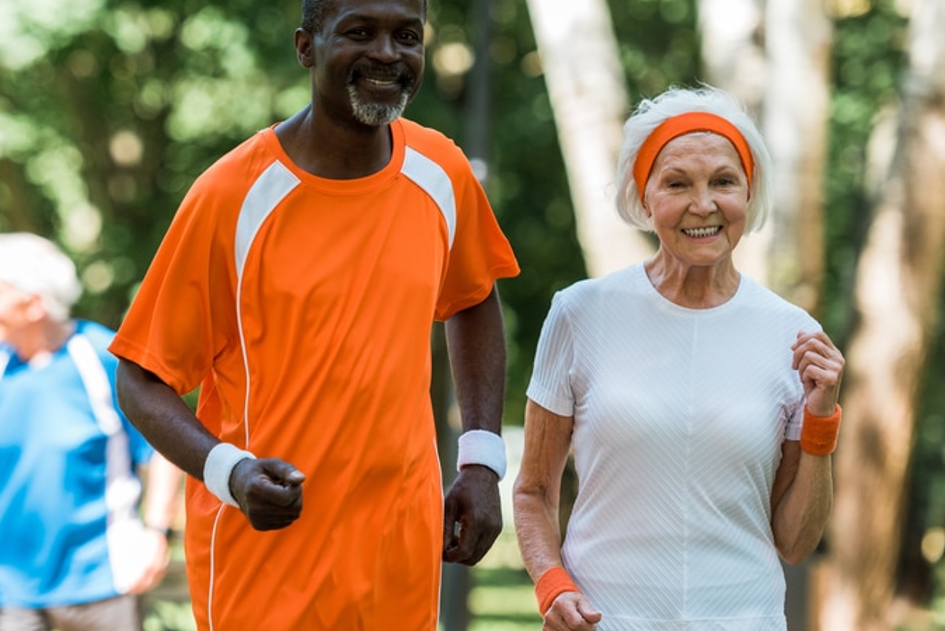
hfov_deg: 10.3
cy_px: 280
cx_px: 316
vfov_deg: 6.9
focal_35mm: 200
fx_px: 5252
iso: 400
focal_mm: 135
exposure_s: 1/500
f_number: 3.2
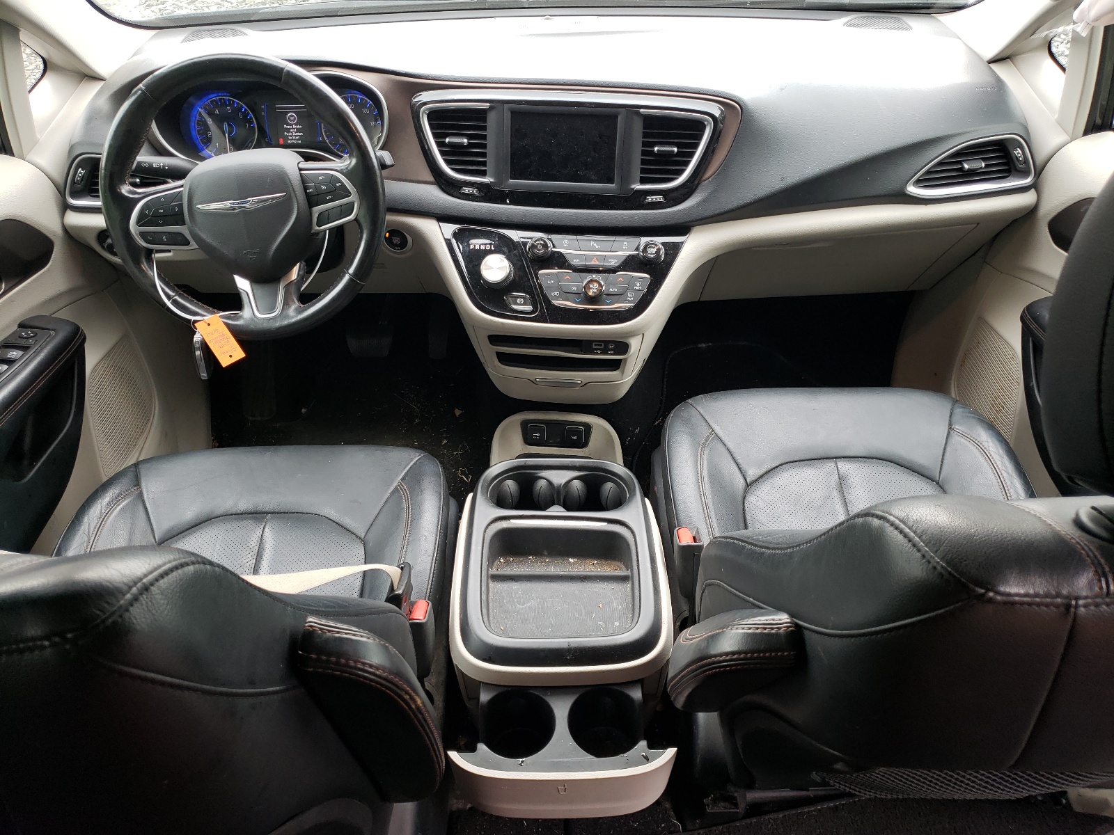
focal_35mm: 26
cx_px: 557
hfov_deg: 67.3
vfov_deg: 53.1
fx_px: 837
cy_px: 418
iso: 54
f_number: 1.5
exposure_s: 1/100
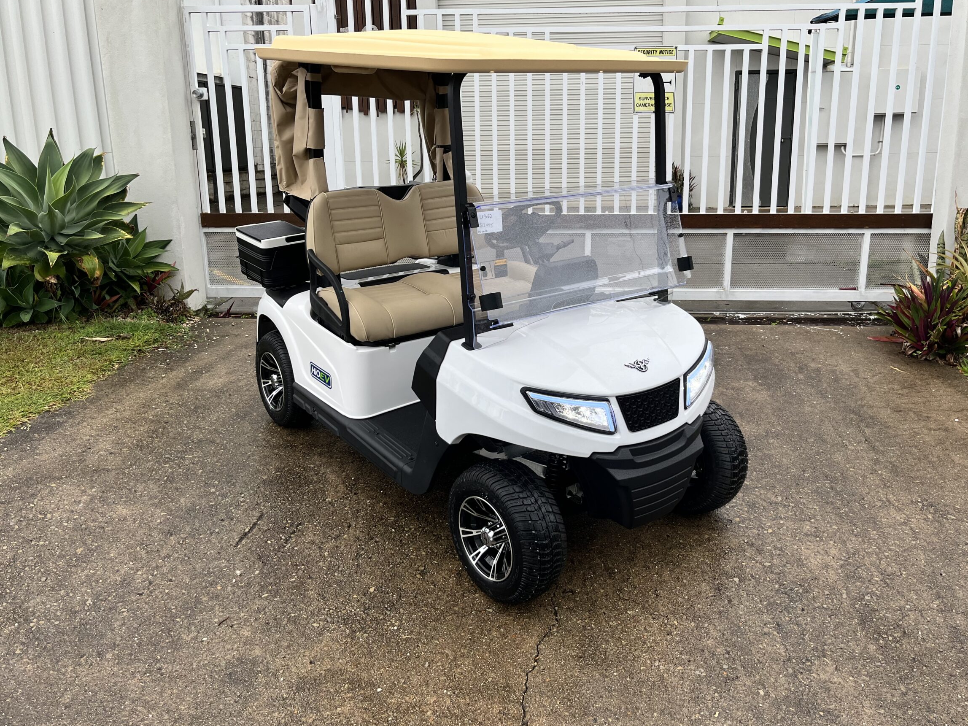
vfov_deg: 48.2
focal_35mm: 29
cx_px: 506
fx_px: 811
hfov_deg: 61.6
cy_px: 345
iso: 50
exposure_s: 1/527
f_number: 1.6
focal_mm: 5.1
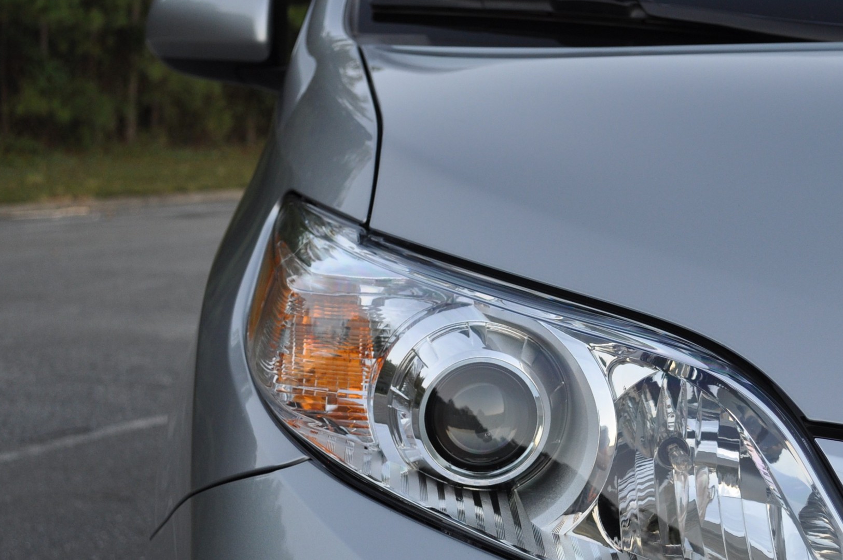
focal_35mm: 60
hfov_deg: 33.1
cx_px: 578
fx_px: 1404
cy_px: 340
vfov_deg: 22.5
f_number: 4.2
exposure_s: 1/60
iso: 400
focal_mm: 26
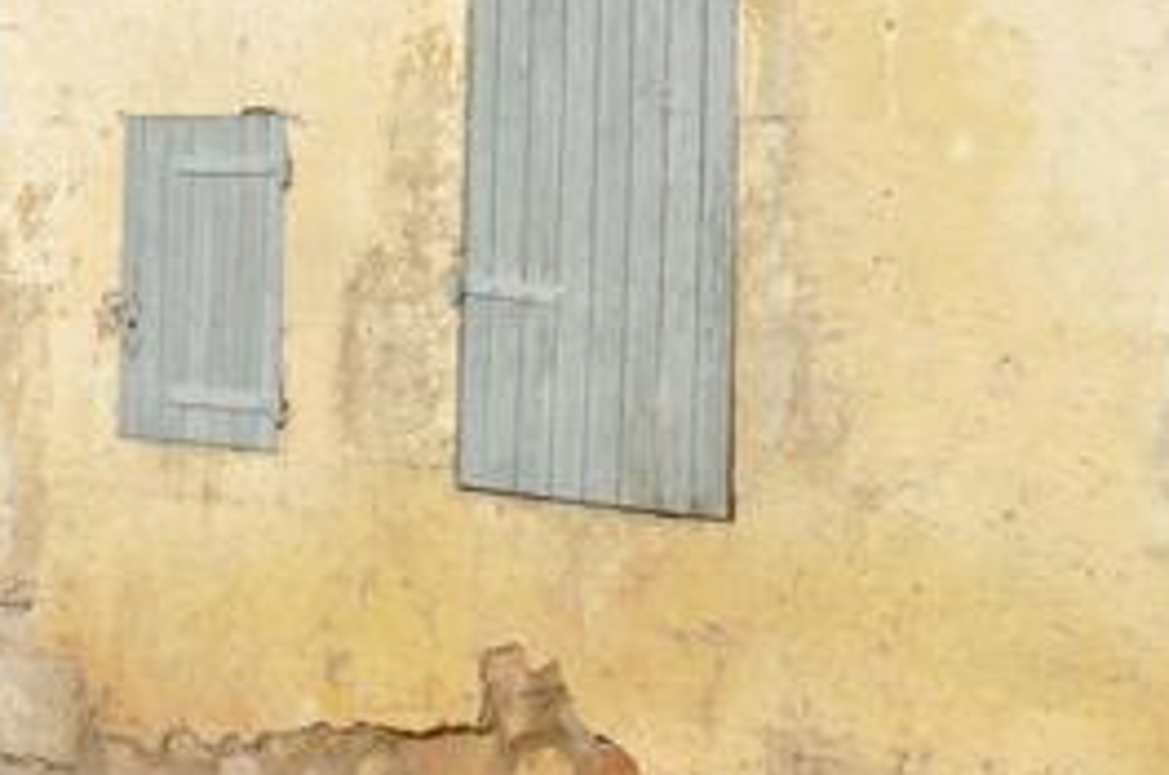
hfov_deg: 17.3
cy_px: -186
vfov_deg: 11.8
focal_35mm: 113
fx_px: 3663
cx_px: -250
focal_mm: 22
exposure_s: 1/200
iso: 400
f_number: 25
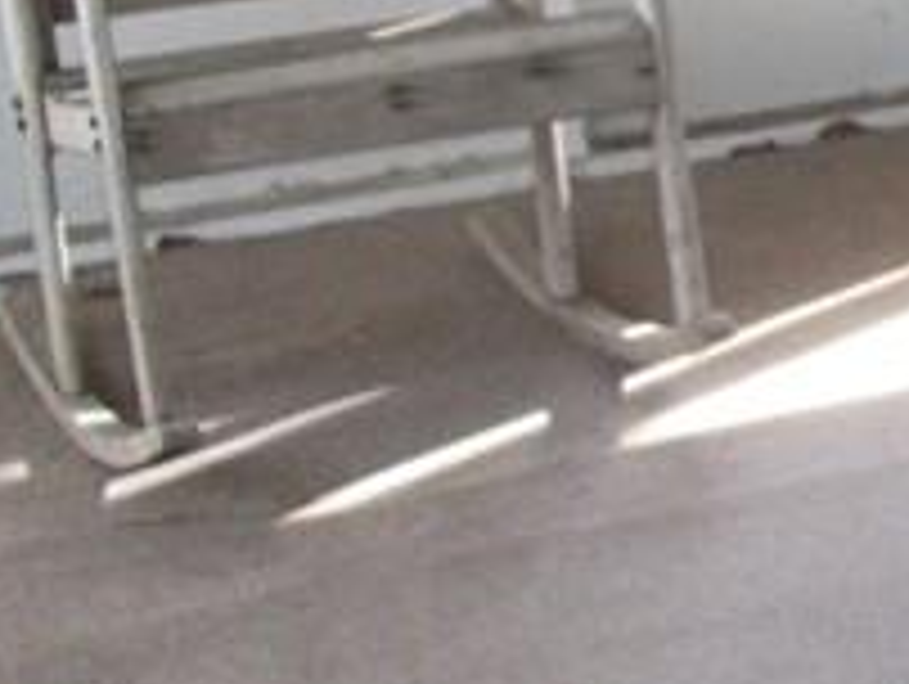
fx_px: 4259
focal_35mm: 162
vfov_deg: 9.2
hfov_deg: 11.4
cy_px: 248
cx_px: 1602
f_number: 2.9
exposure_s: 1/40
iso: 160
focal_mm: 5.7
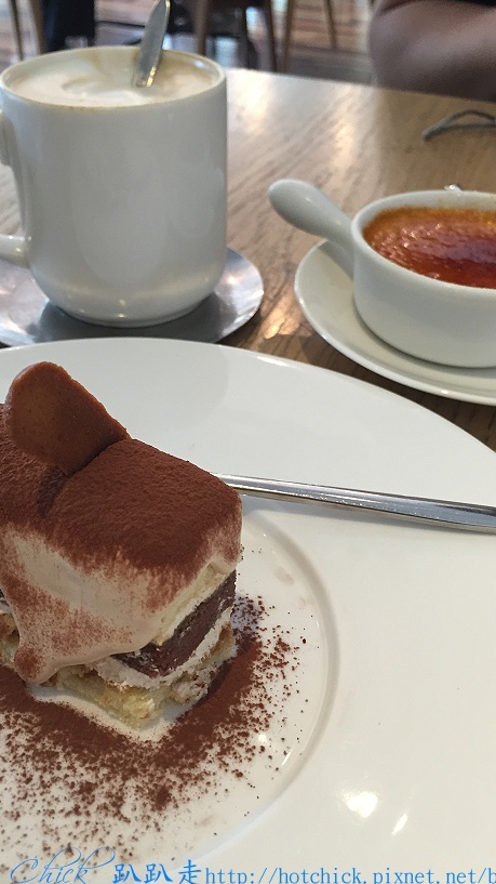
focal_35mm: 33
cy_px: 452
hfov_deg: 35.6
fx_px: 772
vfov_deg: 59.5
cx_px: 233
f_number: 2.2
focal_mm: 4.15
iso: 100
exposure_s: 1/30
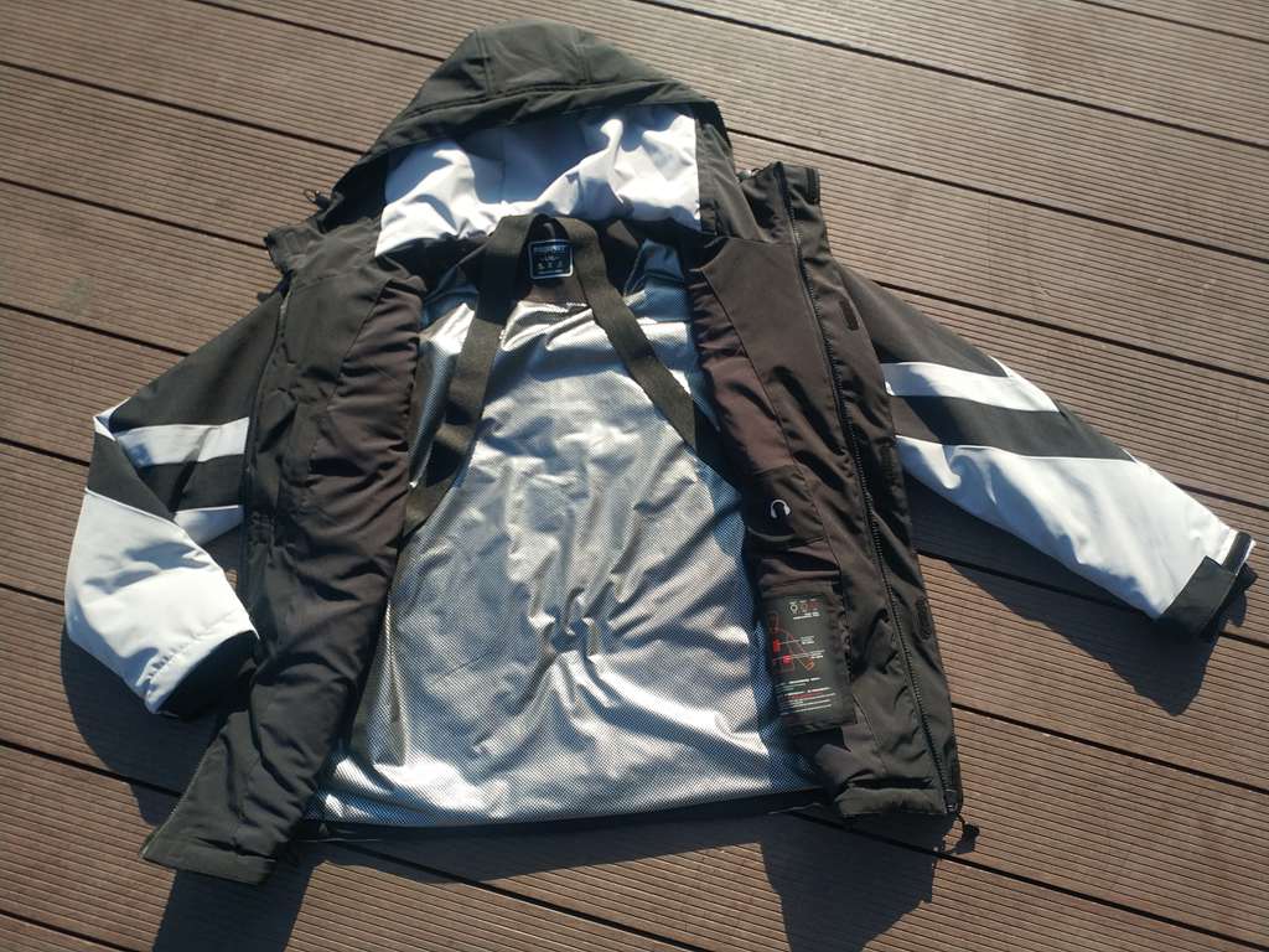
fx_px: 1173
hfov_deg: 56.8
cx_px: 634
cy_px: 476
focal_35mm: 32
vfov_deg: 44.2
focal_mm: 4.5
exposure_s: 1/731
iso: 100
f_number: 2
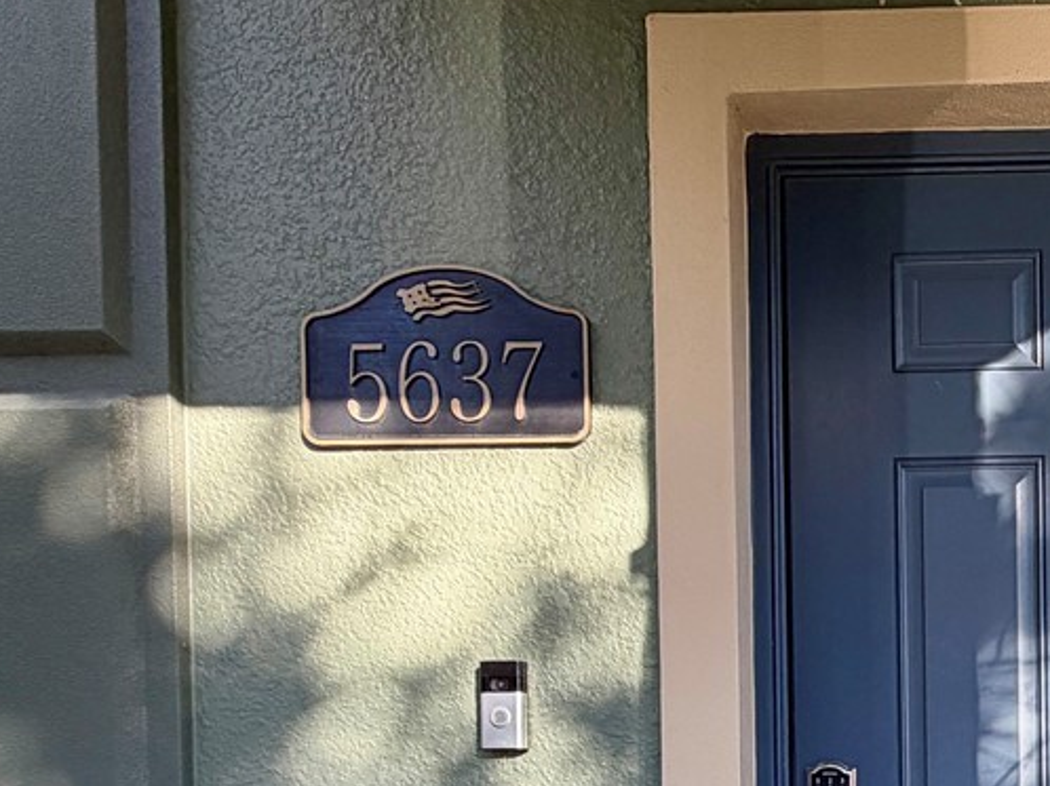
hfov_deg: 37.1
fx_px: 1364
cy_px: 853
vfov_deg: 29.2
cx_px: 1080
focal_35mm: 45
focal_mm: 2.22
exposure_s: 1/160
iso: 64
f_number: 2.2
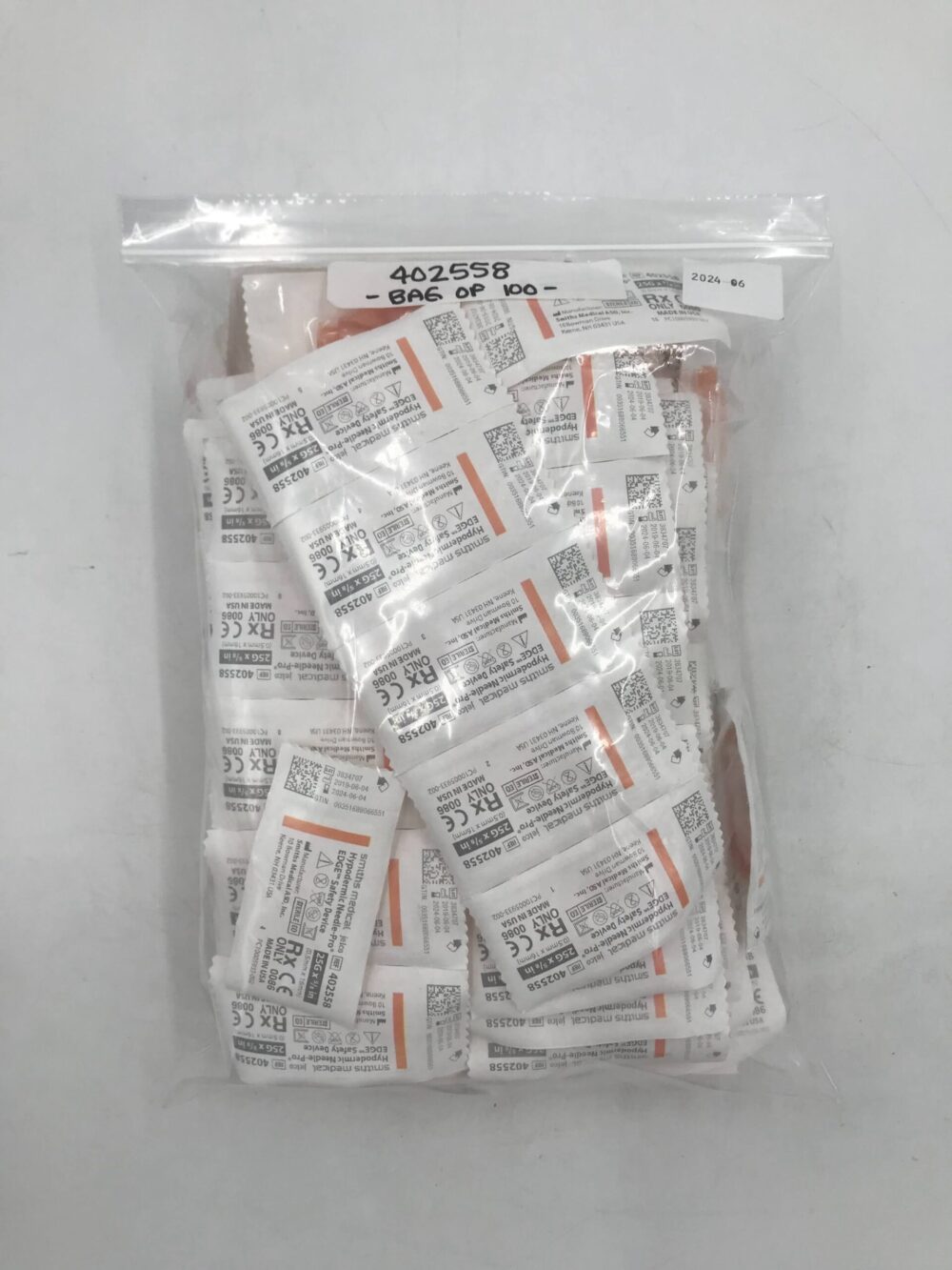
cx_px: 476
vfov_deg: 63.4
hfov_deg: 49.8
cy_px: 635
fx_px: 1027
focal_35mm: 28
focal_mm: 3.99
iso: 20
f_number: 1.8
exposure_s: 1/291
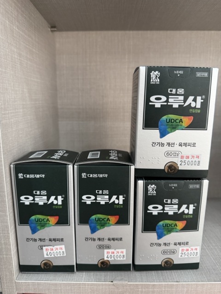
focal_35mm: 24
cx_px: 110
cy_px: 147
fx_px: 204
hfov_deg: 56.8
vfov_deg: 71.6
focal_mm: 6.76
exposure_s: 1/120
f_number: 1.78
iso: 100
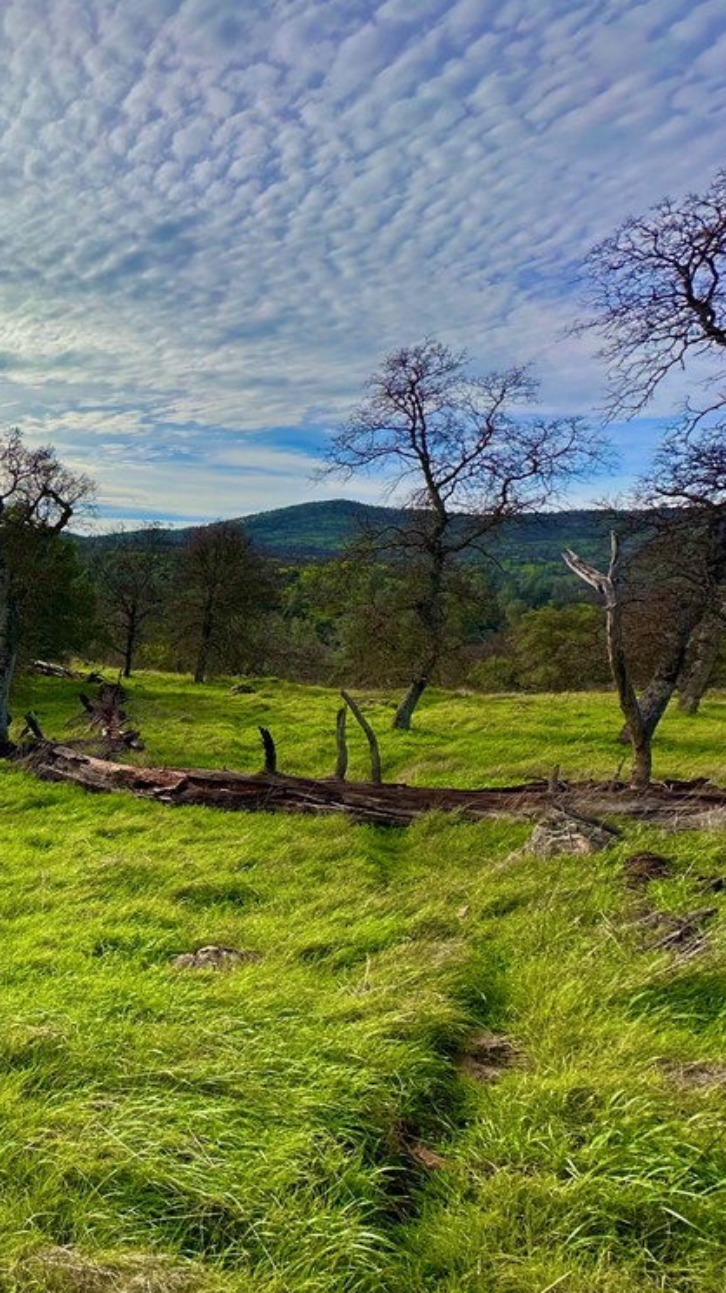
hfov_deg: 40.6
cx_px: -109
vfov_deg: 83.9
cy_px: 652
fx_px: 719
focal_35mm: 21
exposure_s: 1/2506
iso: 50
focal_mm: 2.22
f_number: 2.2
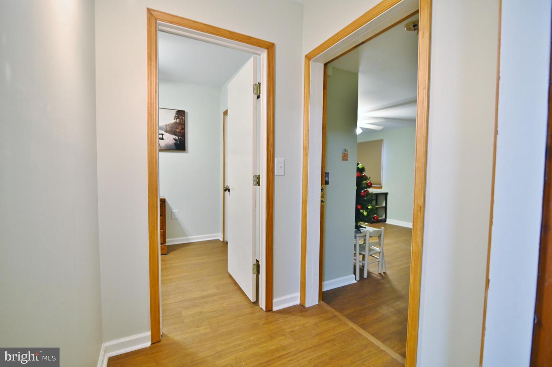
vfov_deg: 73.7
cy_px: 184
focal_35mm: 16
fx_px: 245
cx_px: 276
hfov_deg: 96.8
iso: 1100
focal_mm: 16
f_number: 2.8
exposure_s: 1/125
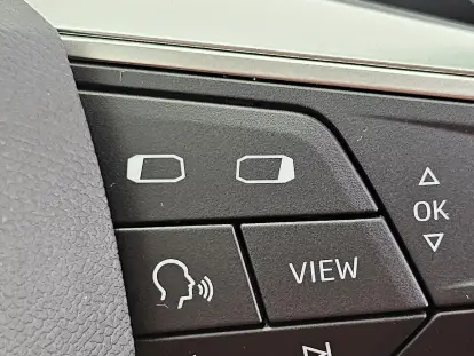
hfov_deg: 24.4
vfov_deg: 18.4
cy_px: 219
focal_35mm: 80
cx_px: 266
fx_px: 1096
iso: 800
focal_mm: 6.3
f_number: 1.7
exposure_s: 1/100
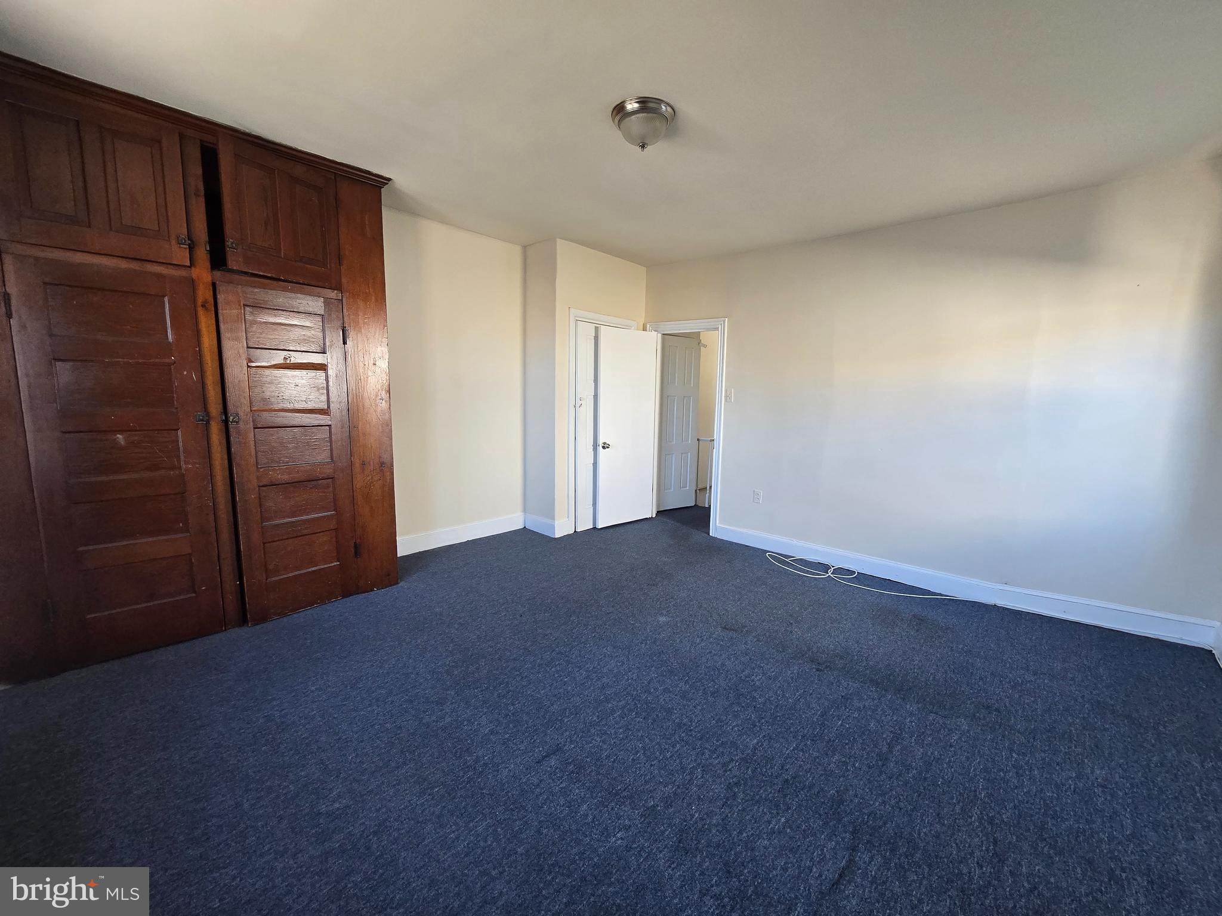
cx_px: 611
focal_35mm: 13
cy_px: 458
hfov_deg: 106.2
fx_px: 459
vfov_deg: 89.9
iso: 125
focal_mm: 2.2
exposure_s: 1/60
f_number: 2.2
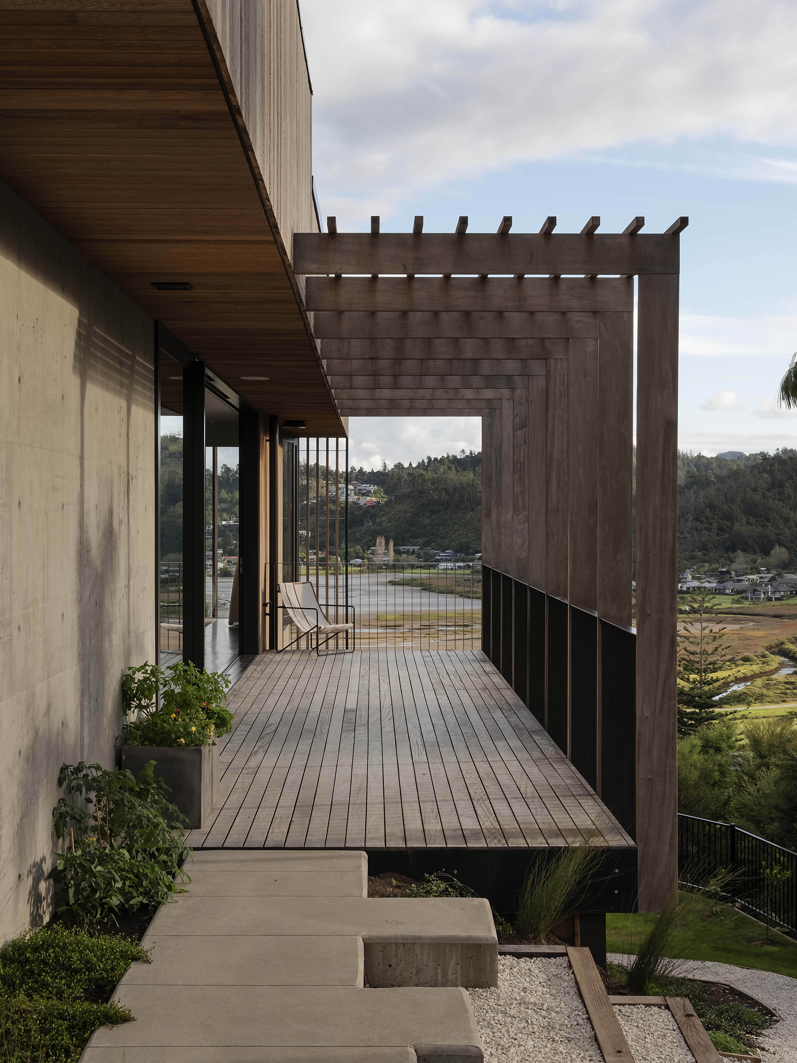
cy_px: 532
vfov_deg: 37.5
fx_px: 1566
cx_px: 398
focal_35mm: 51
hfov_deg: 28.6
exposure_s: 1/30
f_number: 18
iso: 400
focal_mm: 65
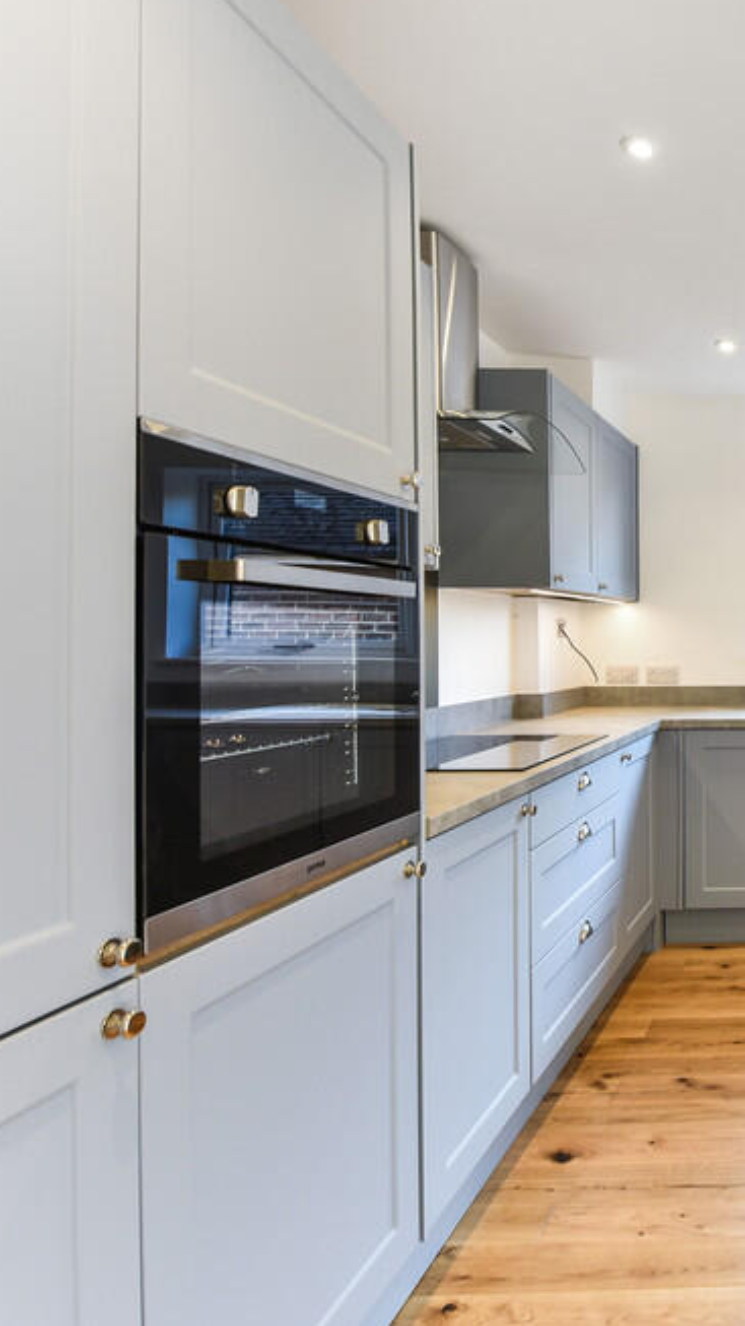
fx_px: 808
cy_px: 634
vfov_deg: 78.7
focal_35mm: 23
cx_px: 911
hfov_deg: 36.8
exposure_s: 1/10
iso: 400
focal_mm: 14
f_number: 9
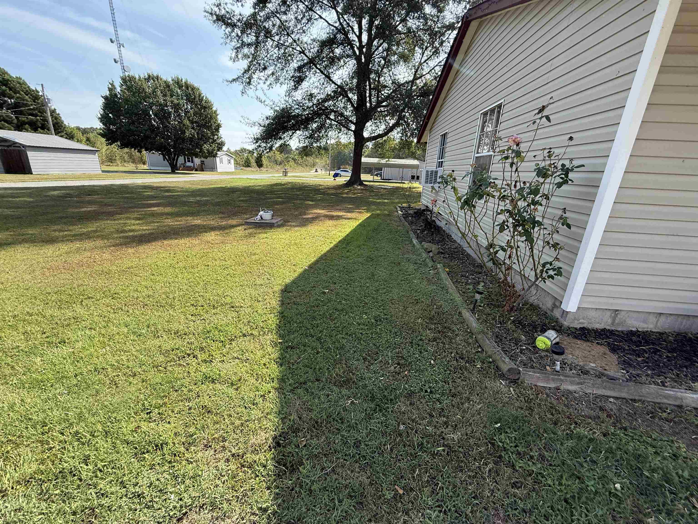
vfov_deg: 85.7
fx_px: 282
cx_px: 349
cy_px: 262
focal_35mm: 14
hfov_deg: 102.1
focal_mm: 2.22
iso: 64
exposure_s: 1/760
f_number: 2.2
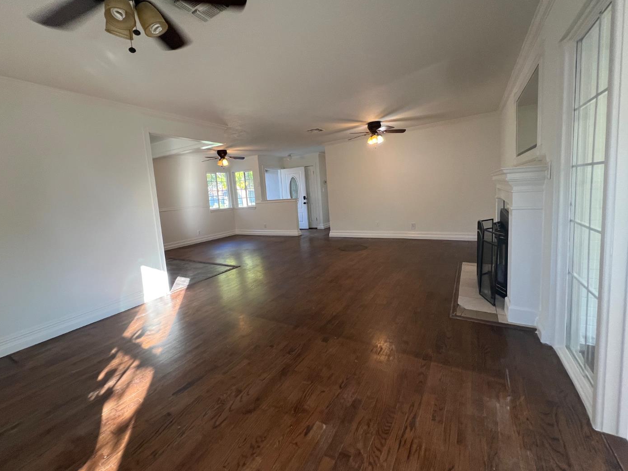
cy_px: 221
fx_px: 254
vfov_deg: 85.6
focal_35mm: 14
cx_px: 303
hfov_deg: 102.0
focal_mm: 1.57
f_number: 1.8
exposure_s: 1/120
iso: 160
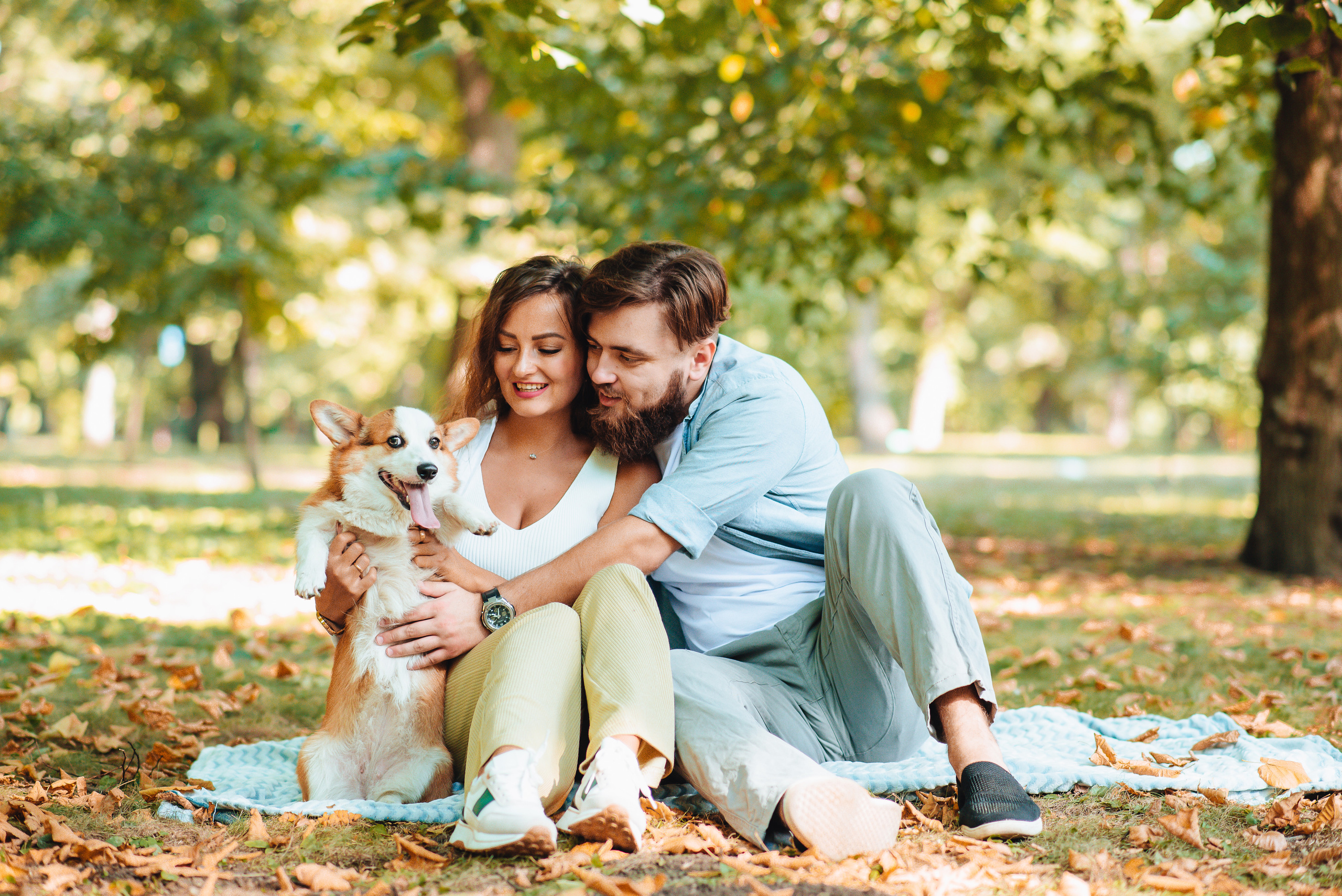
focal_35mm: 85
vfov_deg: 16.1
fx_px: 3169
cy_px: 448
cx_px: 671
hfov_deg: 23.9
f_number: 2.5
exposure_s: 1/500
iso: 800
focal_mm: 85
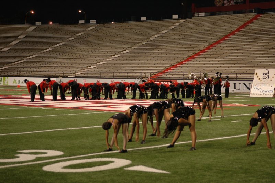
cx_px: 138
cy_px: 92
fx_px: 630
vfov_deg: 16.5
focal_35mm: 82
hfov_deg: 24.6
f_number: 2.8
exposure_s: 1/60
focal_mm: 55
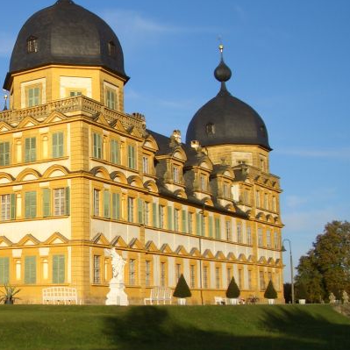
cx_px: 19
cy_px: 162
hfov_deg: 26.6
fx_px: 709
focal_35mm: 62
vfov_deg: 27.7
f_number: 4.3
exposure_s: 1/400
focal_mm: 5.8
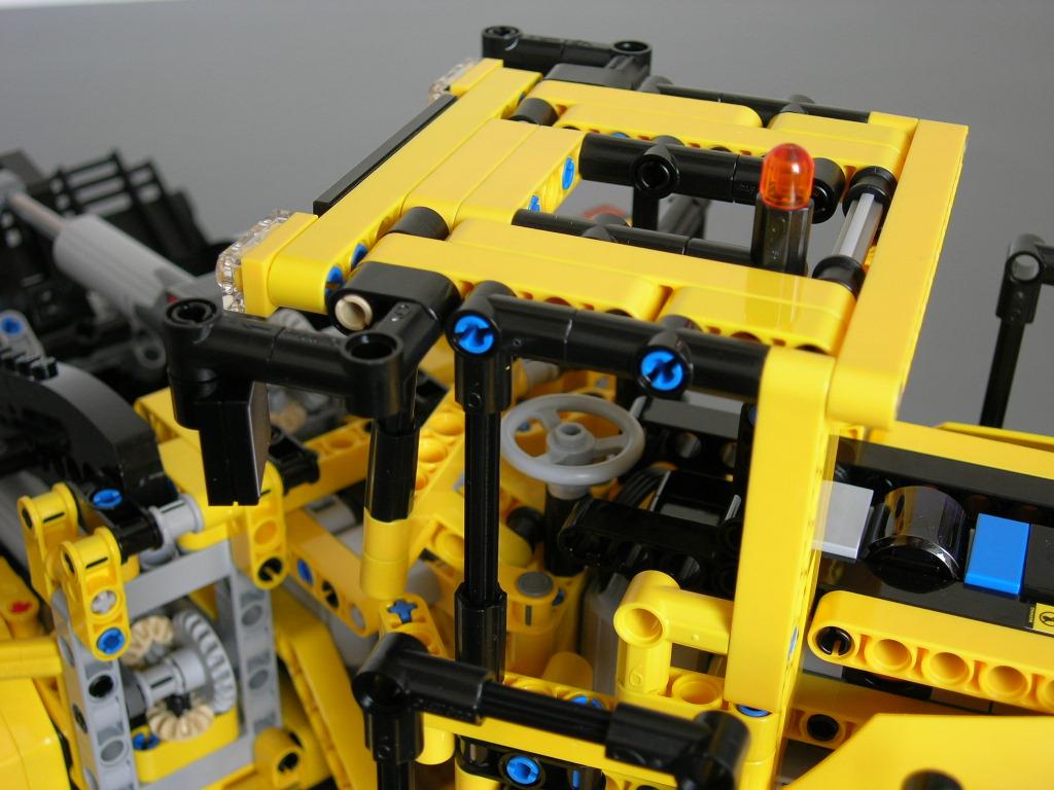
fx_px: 1553
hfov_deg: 37.5
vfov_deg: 28.6
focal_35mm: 51
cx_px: 527
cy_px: 395
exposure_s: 1/35.2
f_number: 3.2
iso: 64
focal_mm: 10.6
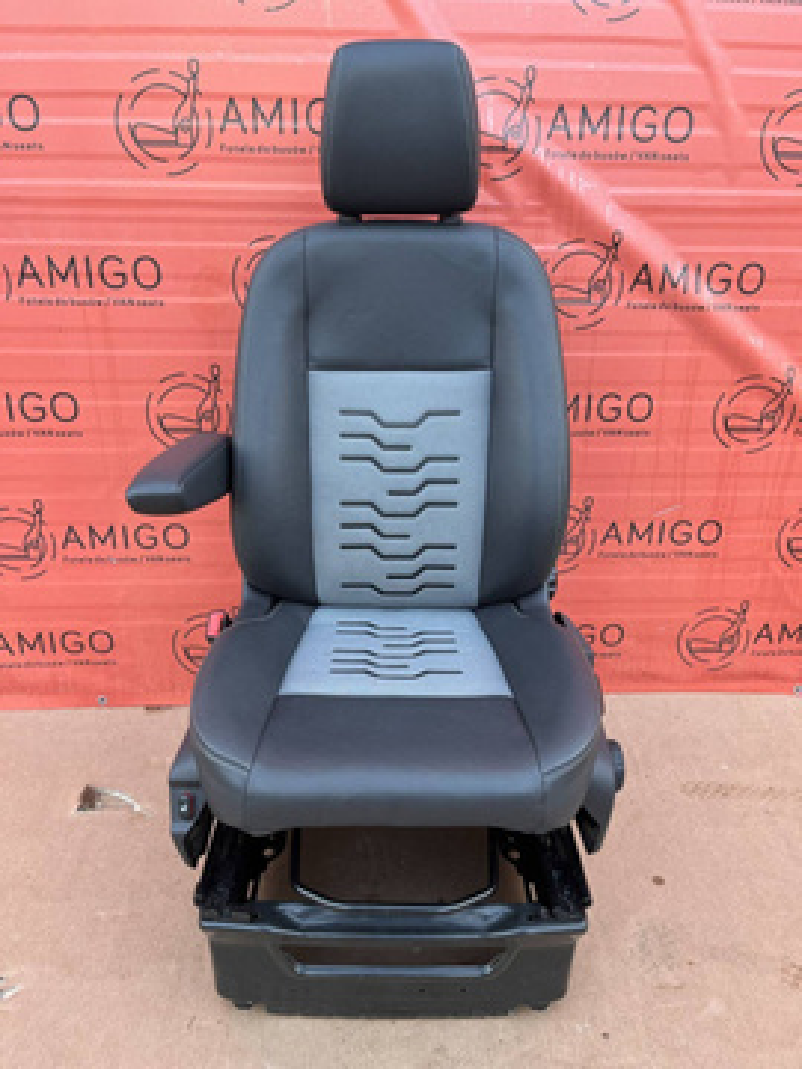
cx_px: 401
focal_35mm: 26
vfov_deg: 67.3
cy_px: 534
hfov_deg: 53.1
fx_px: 803
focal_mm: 5.1
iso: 64
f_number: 1.6
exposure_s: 1/122
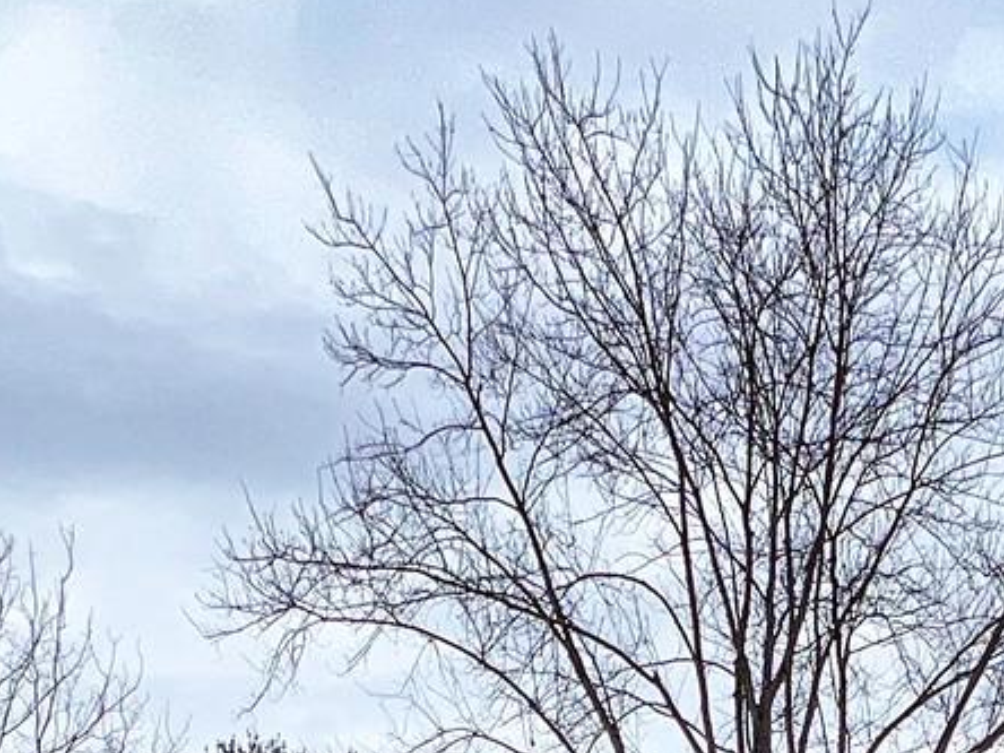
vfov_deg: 17.9
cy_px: 1456
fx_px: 1740
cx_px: 825
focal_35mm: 60
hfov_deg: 31.2
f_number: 1.8
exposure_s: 1/382
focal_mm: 1.6
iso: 32
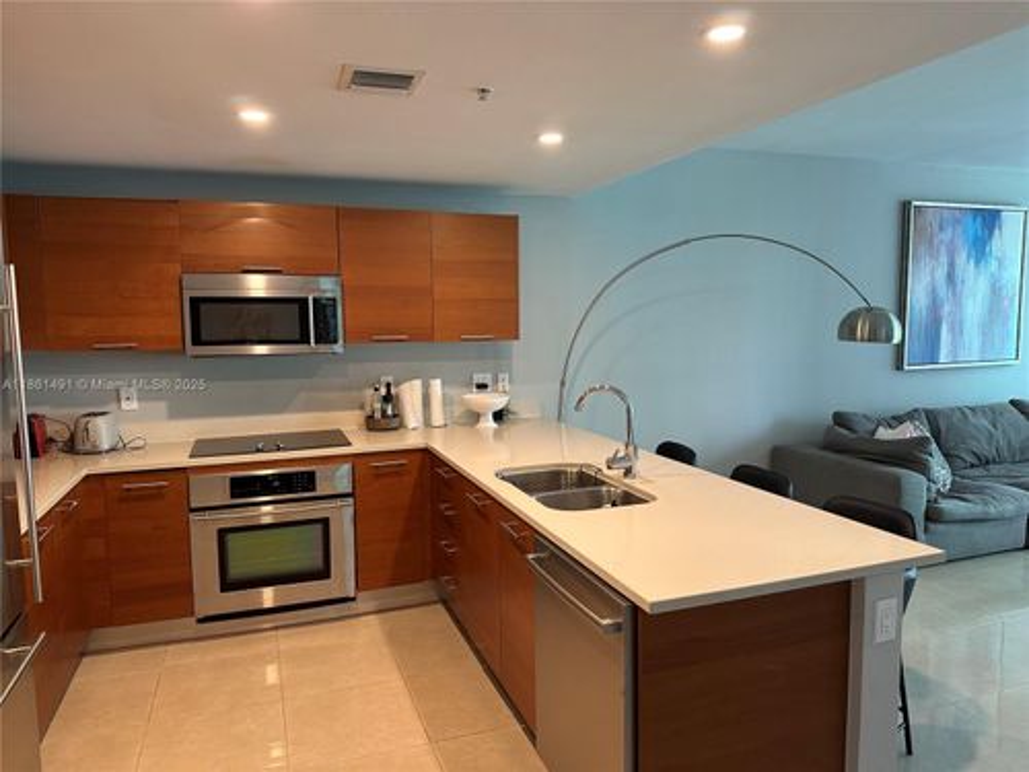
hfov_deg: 71.6
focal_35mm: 24
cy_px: 386
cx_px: 514
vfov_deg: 56.8
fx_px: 713
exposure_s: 1/60
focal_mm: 6.86
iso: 200
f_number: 1.78
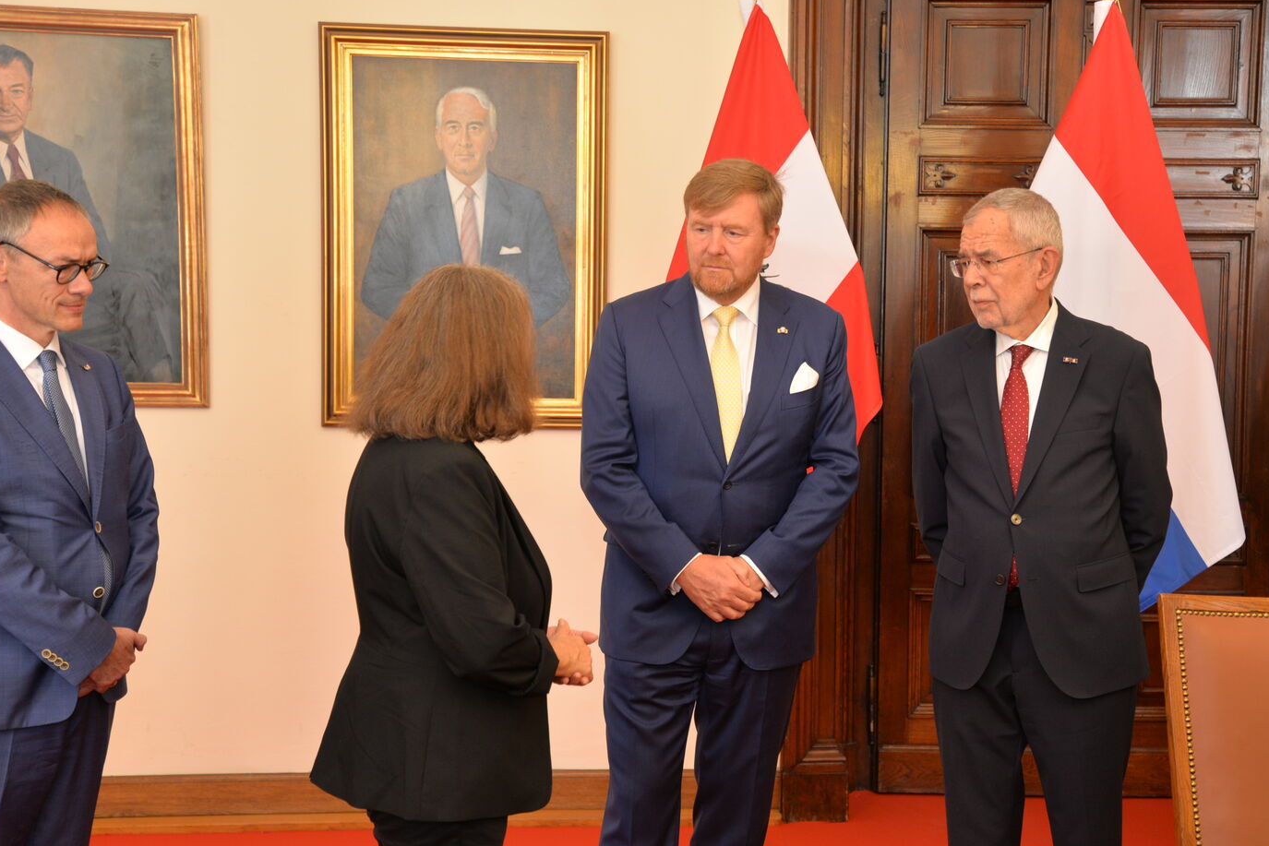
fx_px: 1868
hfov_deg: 37.4
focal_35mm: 53
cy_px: 436
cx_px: 740
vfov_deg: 25.5
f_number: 4.2
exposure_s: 1/60
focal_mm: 45
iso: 800
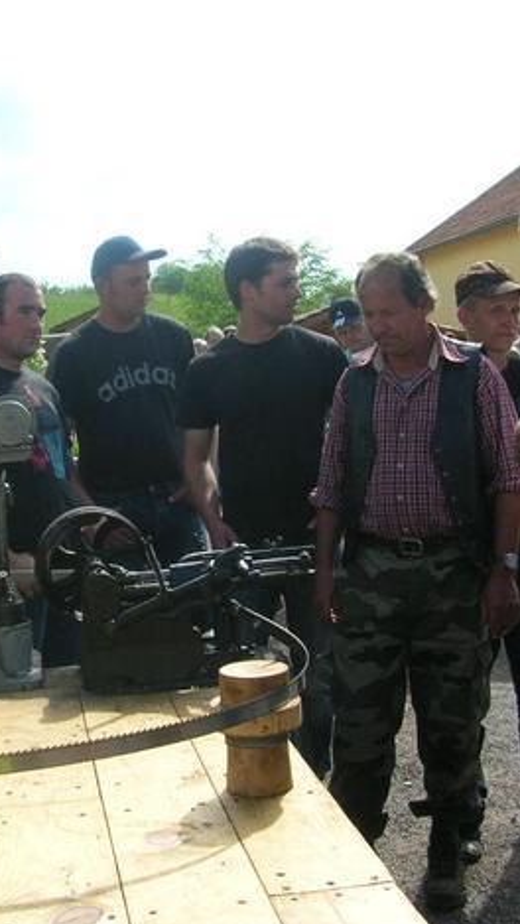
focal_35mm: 52
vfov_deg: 39.9
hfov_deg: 22.9
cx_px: 144
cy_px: 465
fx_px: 1274
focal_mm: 5.8
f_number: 2.8
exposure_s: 1/562
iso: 50
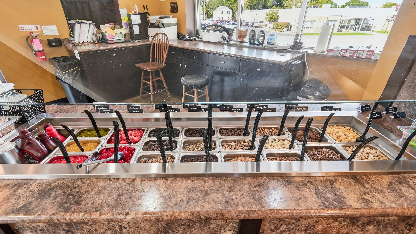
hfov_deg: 99.4
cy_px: 117
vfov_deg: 67.1
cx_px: 205
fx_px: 176
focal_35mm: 16
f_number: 8
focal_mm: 10
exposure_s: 1/125
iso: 400
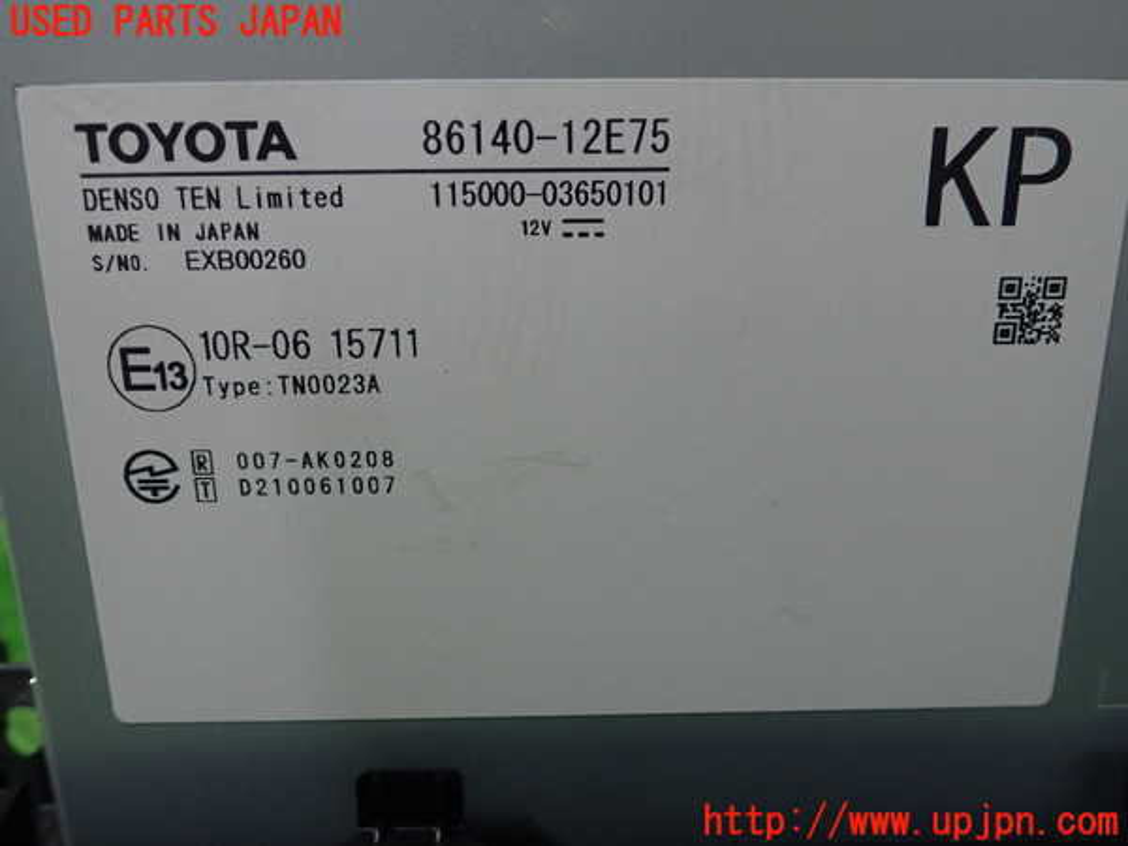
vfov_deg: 46.8
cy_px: 423
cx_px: 564
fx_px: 978
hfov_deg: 60.0
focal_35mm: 30
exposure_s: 1/125
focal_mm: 5.5
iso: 250
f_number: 2.3
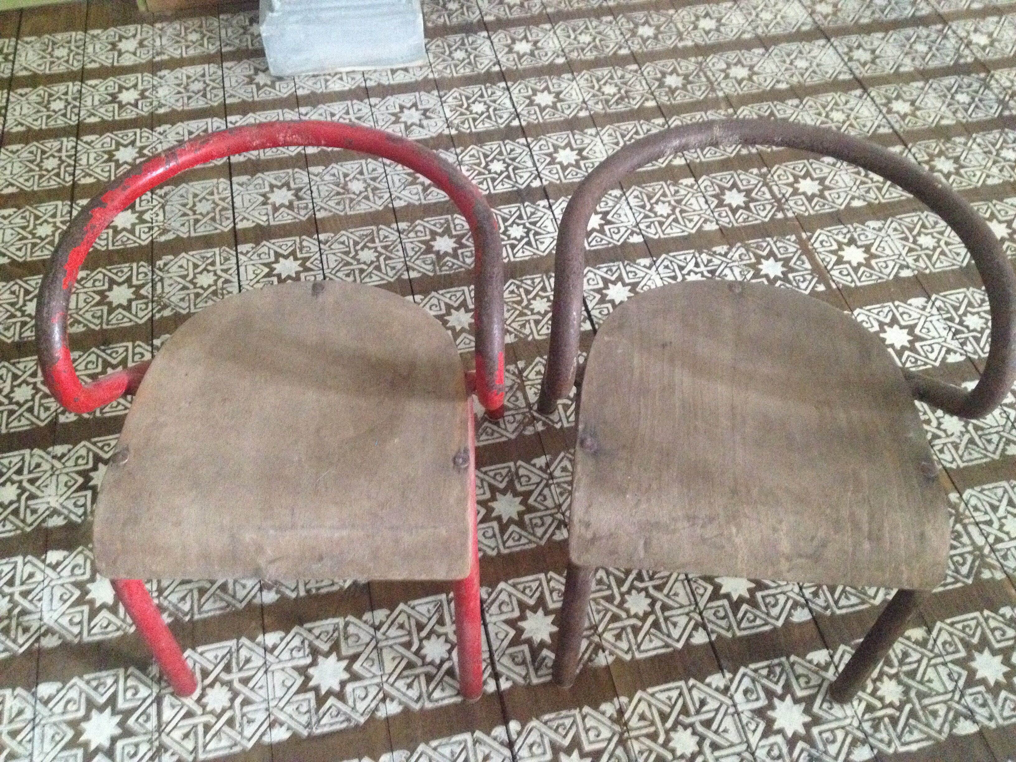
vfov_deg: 40.7
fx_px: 1027
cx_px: 508
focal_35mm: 35
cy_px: 381
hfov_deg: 52.6
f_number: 2.4
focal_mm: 4.28
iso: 800
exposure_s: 1/15
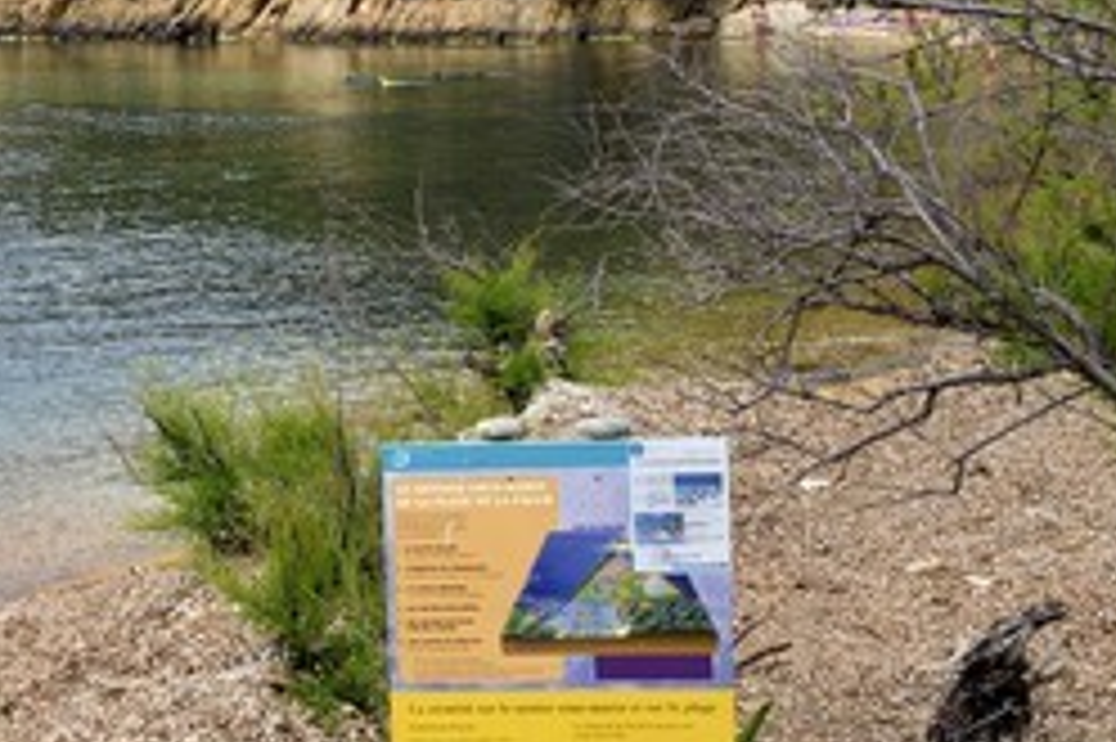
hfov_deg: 25.5
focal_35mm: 78
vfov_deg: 17.4
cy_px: 459
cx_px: 189
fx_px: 2416
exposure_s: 1/320
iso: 200
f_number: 11
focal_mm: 46
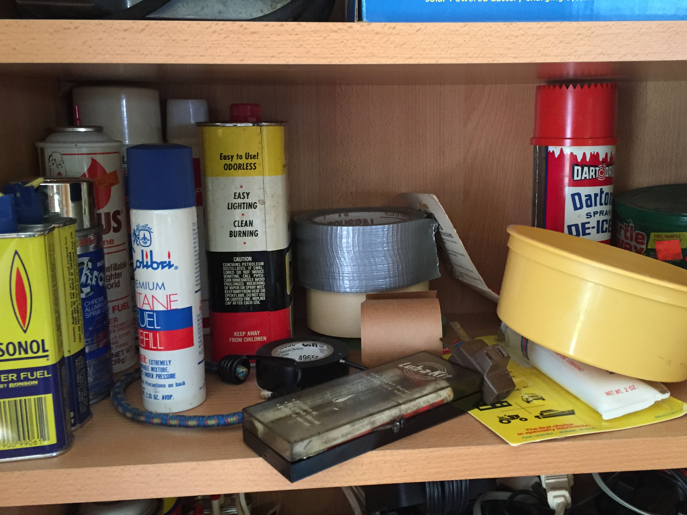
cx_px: 395
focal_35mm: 34
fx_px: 675
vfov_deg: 41.8
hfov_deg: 53.7
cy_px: 247
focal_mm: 4.15
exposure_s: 1/24
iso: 250
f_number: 2.2
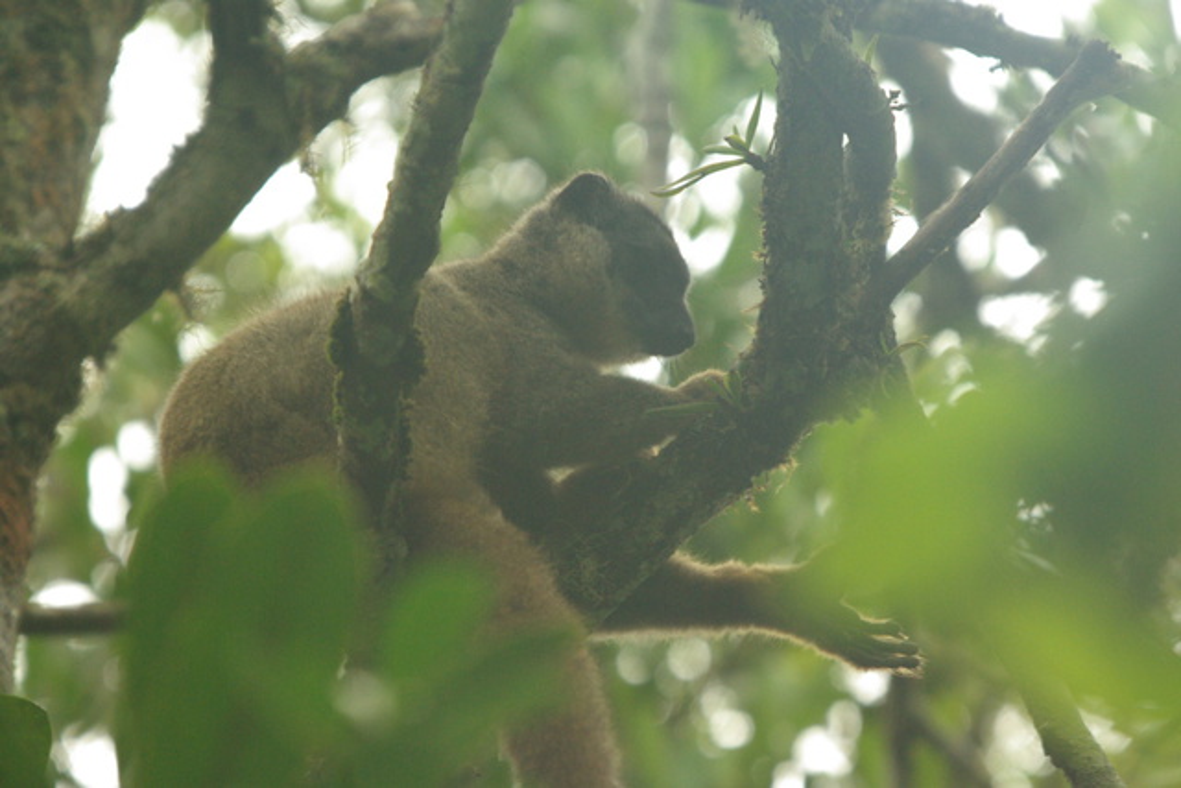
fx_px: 15257
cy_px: 394
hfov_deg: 4.4
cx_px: 590
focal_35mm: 465
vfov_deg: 3.0
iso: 800
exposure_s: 1/60
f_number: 8
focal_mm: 310
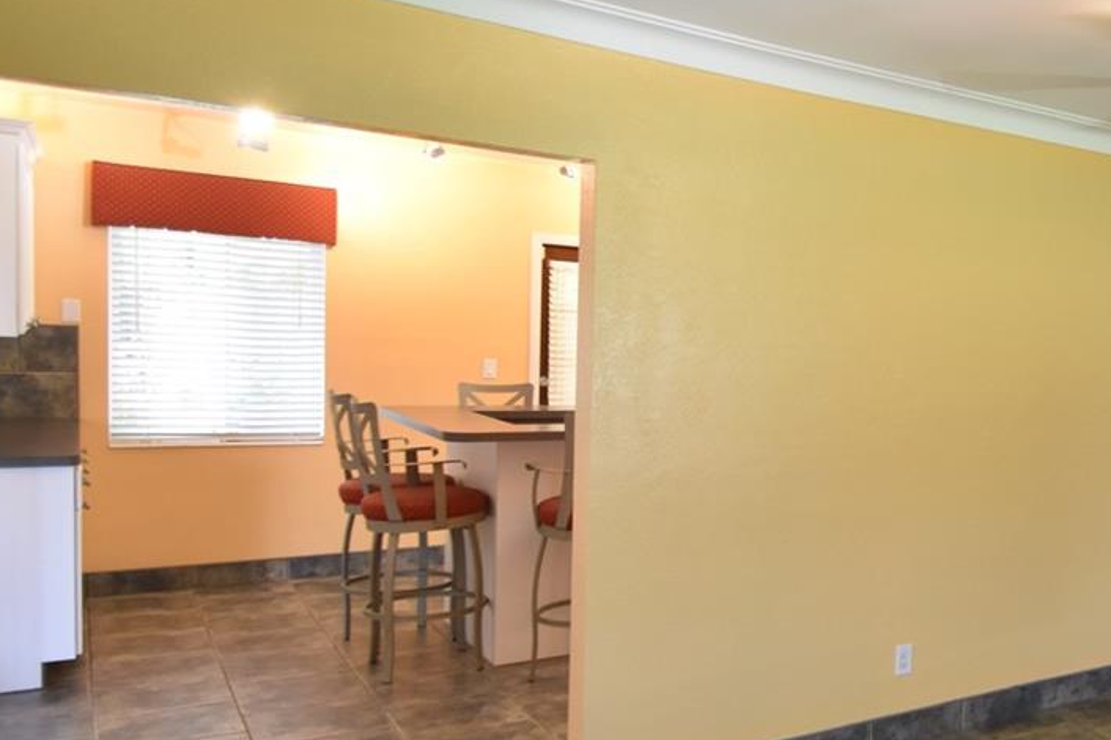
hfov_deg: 46.4
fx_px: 1049
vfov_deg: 38.8
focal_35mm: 34
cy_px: 400
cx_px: 1119
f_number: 3.5
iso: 800
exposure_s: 1/45
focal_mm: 10
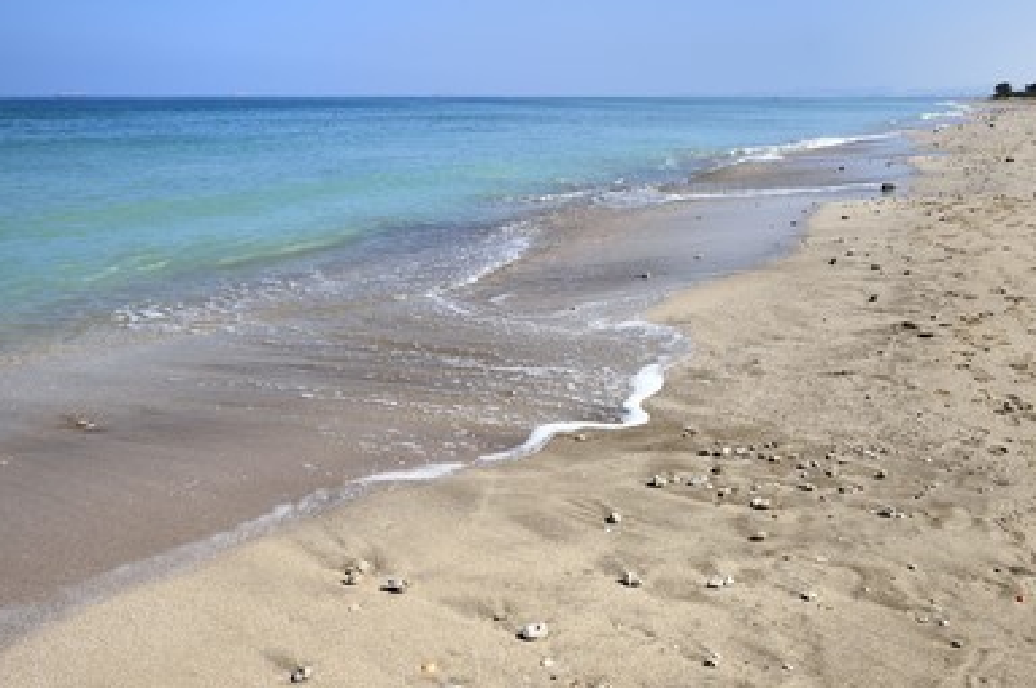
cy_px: 335
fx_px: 977
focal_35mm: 34
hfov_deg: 55.9
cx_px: 525
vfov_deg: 38.8
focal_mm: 31
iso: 200
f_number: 9
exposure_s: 1/640
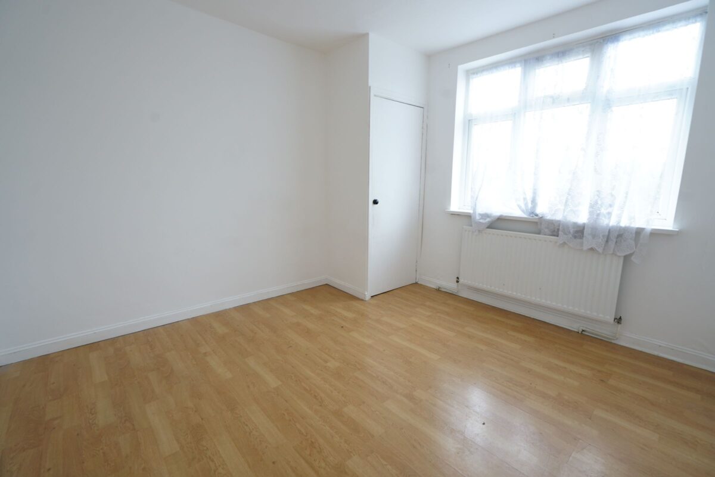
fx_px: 318
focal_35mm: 16
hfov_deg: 96.7
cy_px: 238
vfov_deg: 73.8
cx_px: 358
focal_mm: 16
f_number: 5.6
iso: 500
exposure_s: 1/13
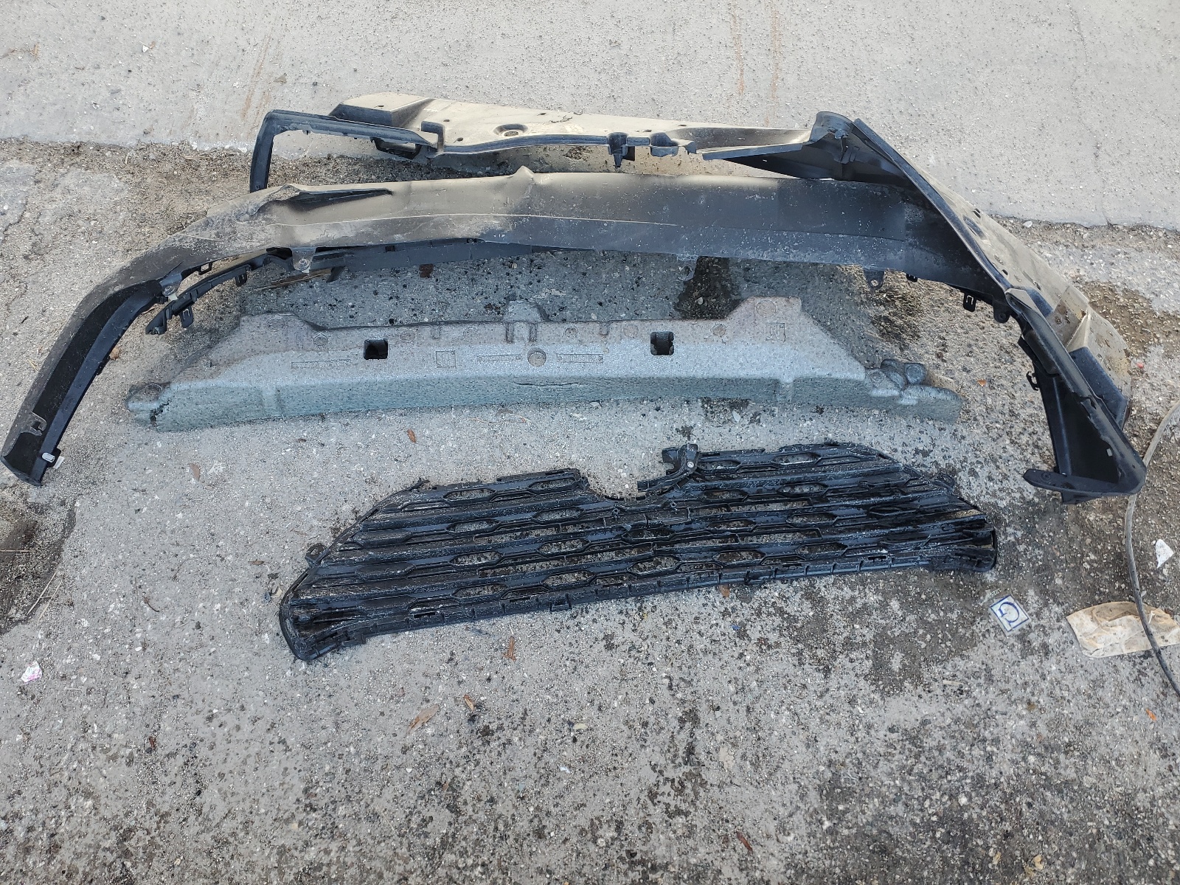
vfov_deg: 53.1
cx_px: 590
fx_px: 886
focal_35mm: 26
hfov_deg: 67.3
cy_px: 442
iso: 50
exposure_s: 1/141
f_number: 1.5
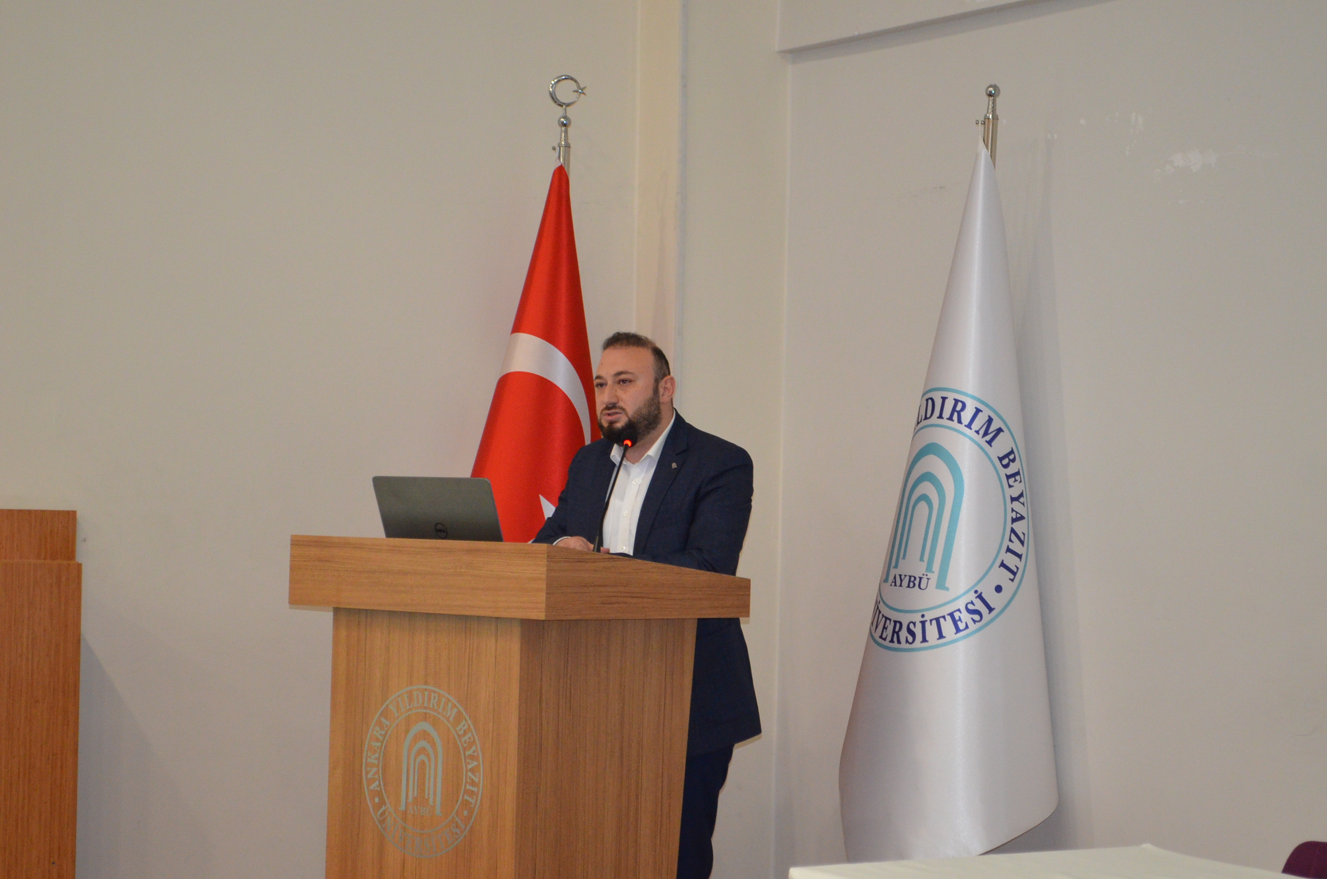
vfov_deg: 18.1
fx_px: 2759
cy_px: 440
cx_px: 664
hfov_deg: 27.0
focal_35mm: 75
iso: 2000
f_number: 5.6
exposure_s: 1/60
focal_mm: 50
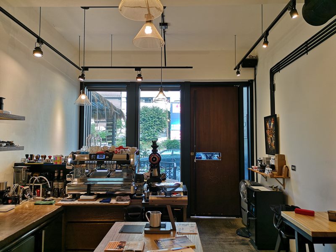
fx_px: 262
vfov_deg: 51.4
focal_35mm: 27
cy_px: 126
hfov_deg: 65.3
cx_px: 168
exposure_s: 1/120
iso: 100
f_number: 1.8
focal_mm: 3.95
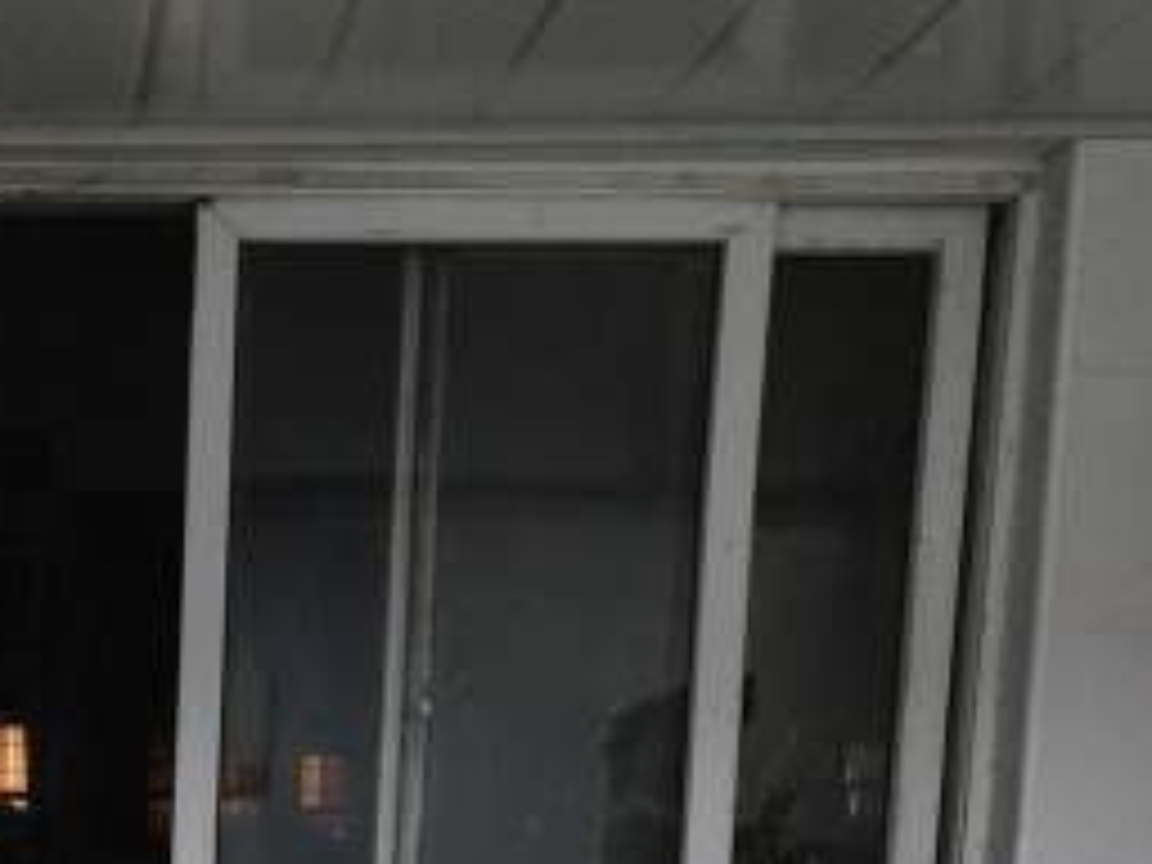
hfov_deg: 25.4
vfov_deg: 18.3
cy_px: 1264
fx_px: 2396
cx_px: -68
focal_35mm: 72
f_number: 1.57
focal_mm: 6.54
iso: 1469
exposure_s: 1/33.3
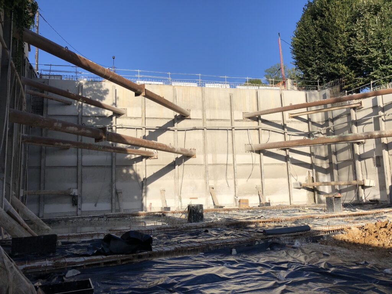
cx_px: 196
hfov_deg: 63.4
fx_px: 317
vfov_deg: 49.7
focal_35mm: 28
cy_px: 147
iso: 20
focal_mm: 4
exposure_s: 1/2703
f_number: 1.8
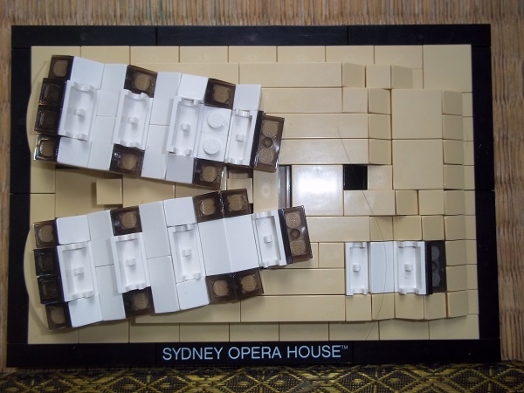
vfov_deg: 39.7
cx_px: 262
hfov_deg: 51.4
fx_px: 545
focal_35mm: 36
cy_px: 196
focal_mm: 6.5
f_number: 3.1
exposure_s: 1/30
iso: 80
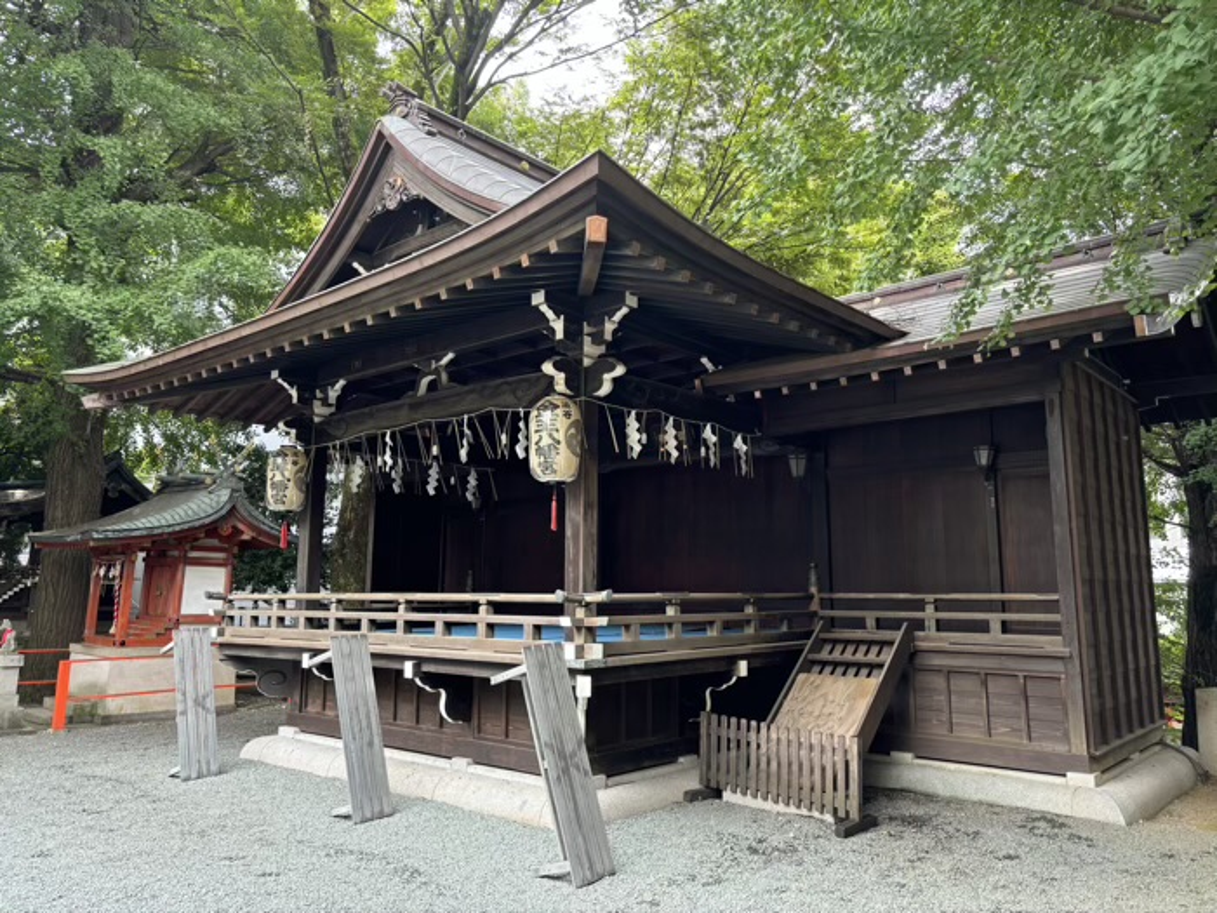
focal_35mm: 26
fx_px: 914
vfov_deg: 53.1
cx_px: 608
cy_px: 456
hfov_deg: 67.3
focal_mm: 5.96
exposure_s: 1/121
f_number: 1.6
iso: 64
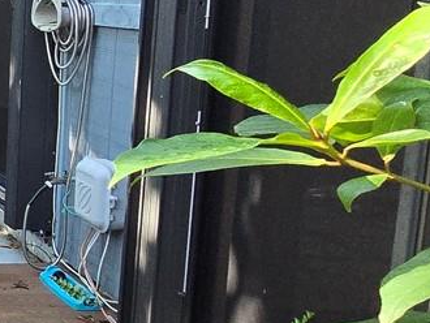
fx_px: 783
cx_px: -451
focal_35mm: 63
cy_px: 108
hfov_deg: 18.4
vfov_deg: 23.2
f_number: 2.2
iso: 200
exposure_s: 1/359
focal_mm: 2.2
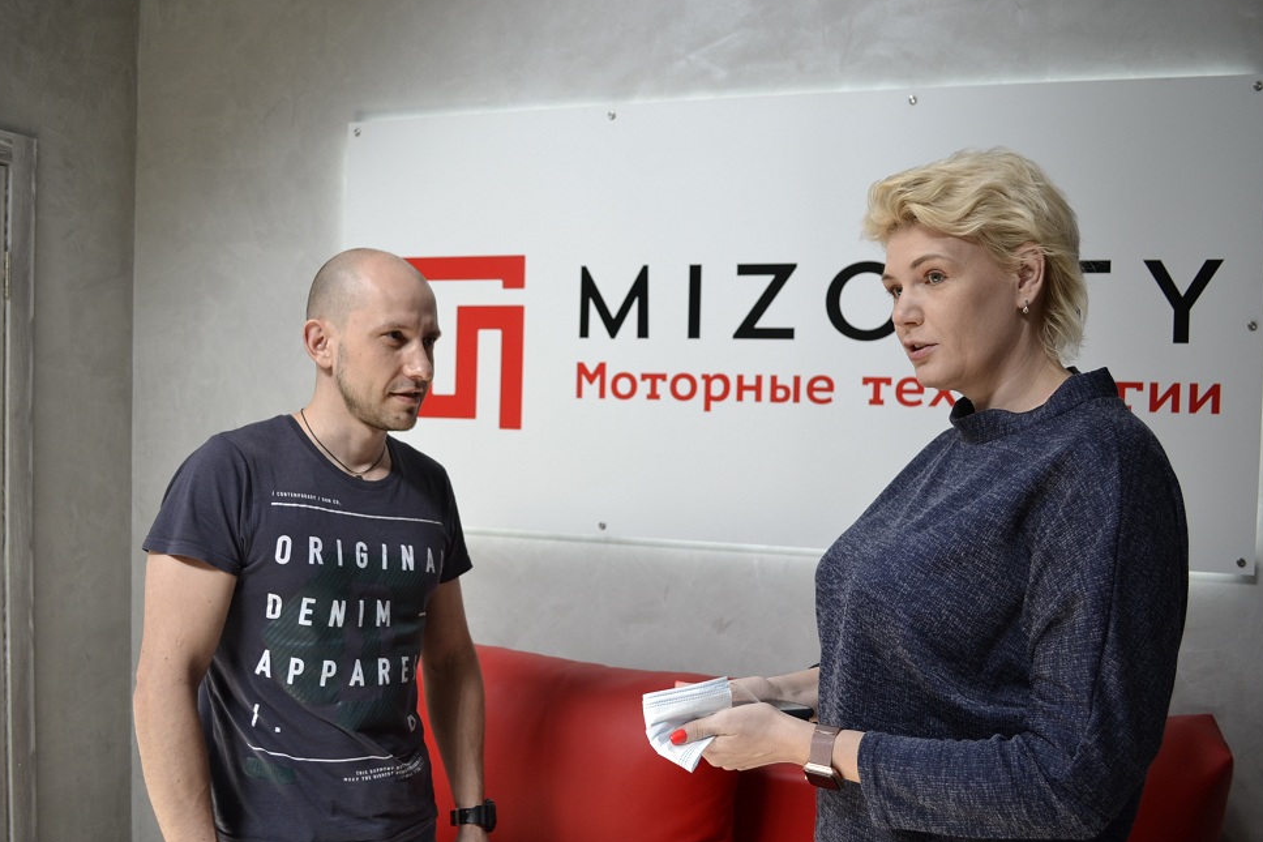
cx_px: 617
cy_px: 426
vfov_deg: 42.3
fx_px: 1087
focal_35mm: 31
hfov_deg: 60.3
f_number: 4
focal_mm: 20
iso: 400
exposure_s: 1/60
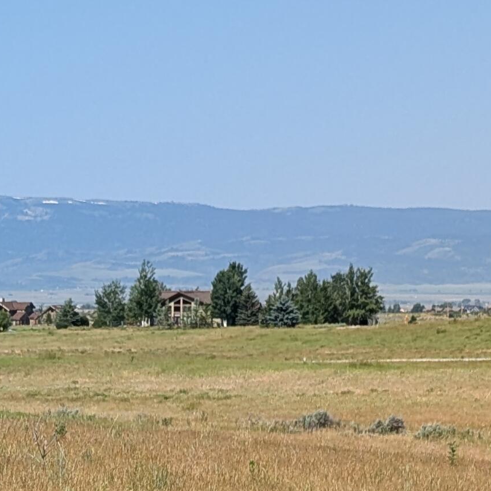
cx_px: -266
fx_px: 2439
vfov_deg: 11.4
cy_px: 399
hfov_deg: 11.0
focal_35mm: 152
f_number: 1.68
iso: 23
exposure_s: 1/1147
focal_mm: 6.9
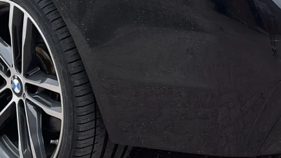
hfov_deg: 17.1
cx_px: 154
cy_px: -70
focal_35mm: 125
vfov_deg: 9.5
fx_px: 932
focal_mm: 4.2
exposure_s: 1/801
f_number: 1.6
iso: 32
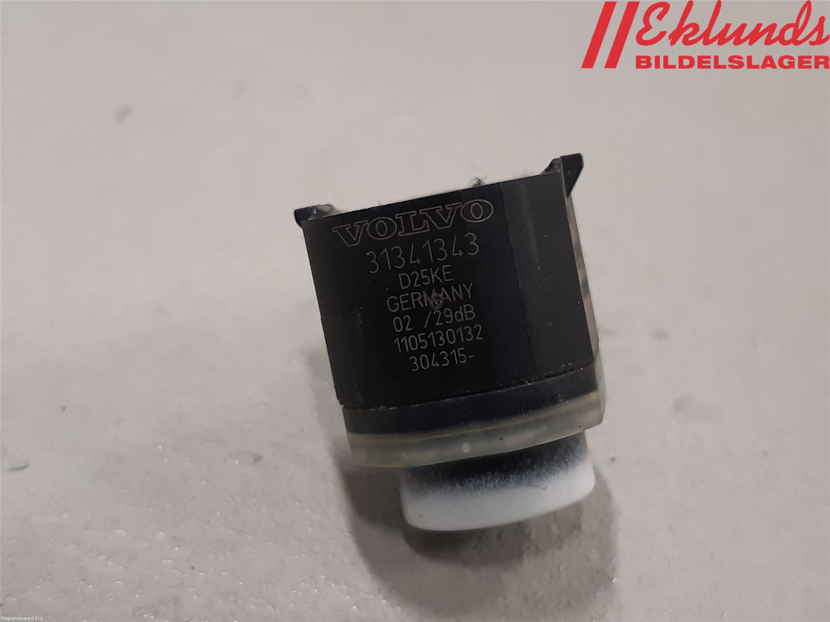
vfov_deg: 53.1
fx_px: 623
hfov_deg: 67.3
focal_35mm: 26
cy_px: 311
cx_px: 415
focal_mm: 3.93
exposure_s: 1/50
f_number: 1.7
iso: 160
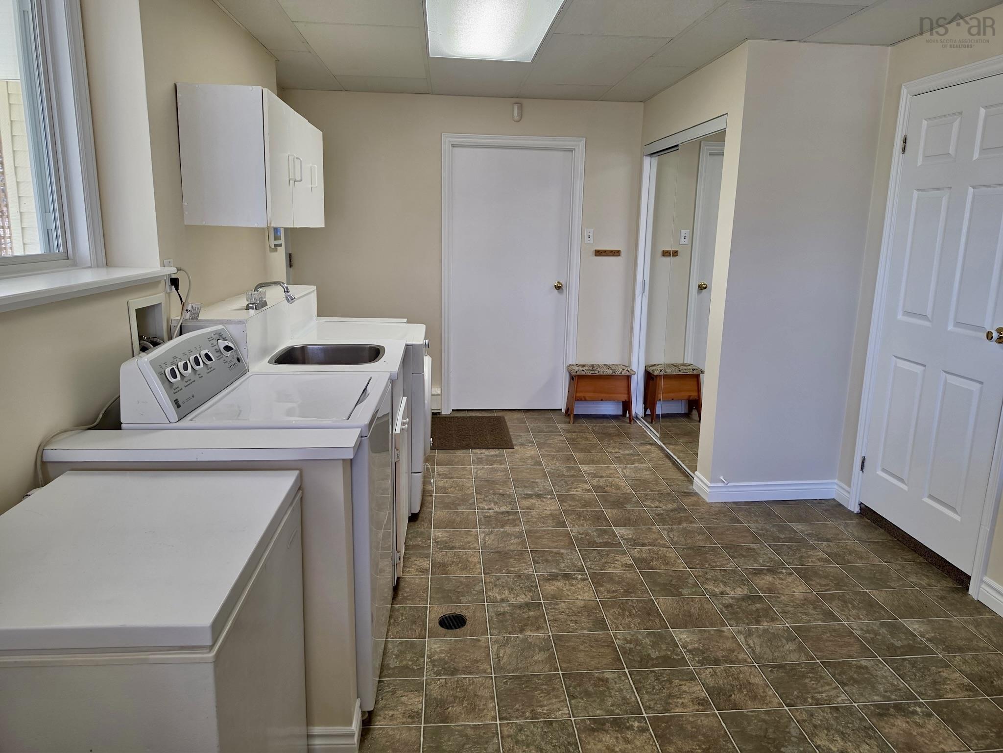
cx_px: 502
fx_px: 666
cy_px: 376
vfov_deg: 58.9
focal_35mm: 23
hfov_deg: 73.9
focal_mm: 6.5
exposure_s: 1/120
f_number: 1.4
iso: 100
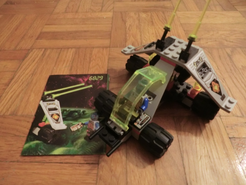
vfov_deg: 56.8
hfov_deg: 71.6
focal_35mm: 24
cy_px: 92
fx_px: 171
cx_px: 123
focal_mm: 4.3
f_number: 3.2
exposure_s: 1/5
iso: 800
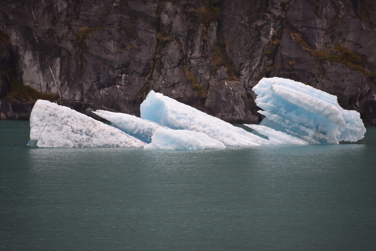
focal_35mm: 250
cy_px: 126
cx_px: 188
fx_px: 2612
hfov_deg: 8.2
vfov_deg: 5.5
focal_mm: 250
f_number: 5.6
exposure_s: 1/500
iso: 800
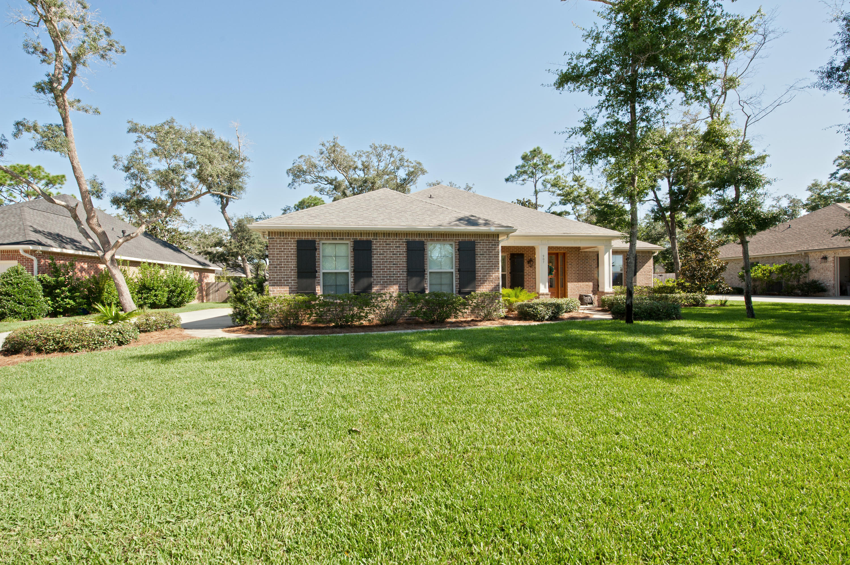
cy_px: 282
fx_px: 330
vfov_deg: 81.1
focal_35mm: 14
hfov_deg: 104.3
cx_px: 425
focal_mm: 14
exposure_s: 1/200
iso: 320
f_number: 10
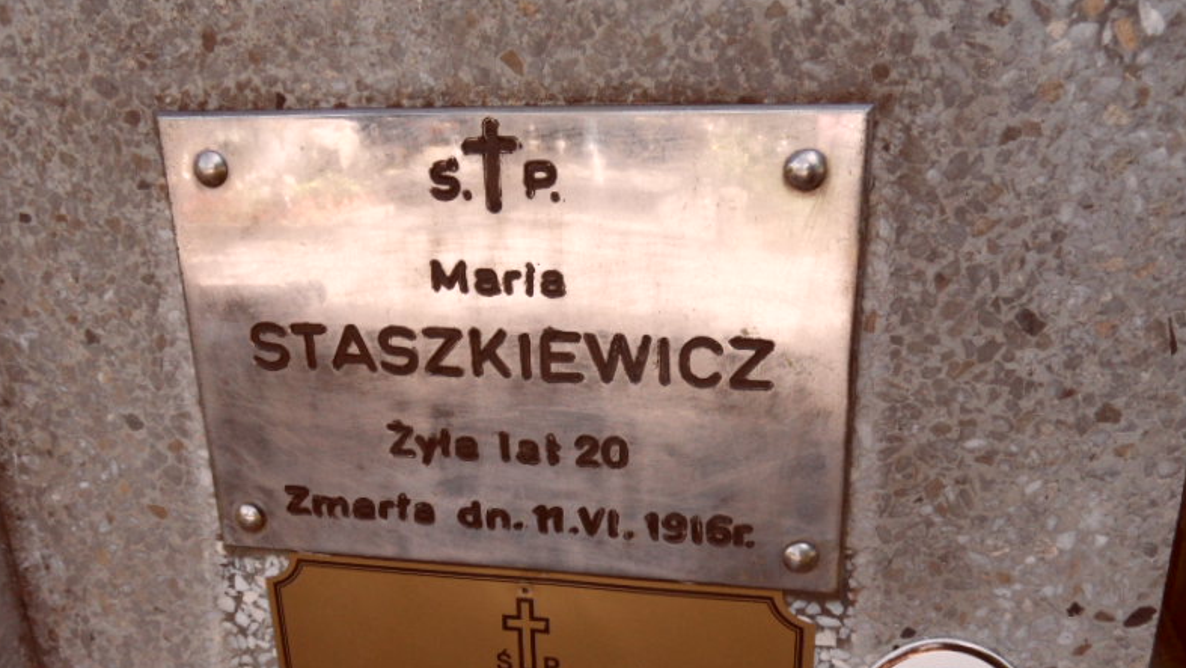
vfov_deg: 34.3
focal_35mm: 34
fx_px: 1069
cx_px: 574
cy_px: 455
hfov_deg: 58.0
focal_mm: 3.9
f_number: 3.2
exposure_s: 1/90
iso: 100
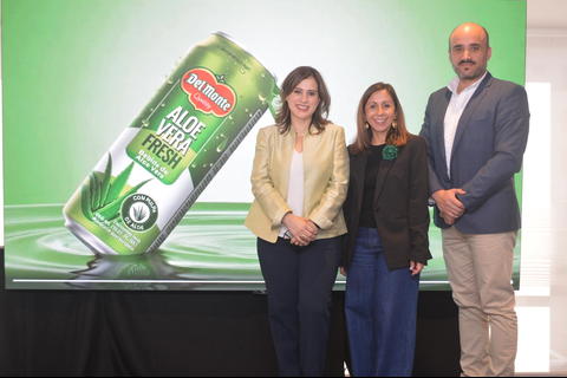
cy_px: 189
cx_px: 284
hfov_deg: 46.4
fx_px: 661
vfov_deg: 31.9
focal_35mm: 42
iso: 560
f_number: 4.5
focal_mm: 28
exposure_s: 1/60
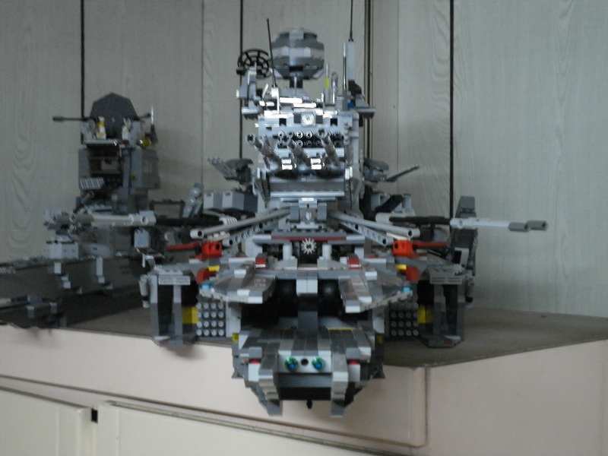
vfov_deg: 23.7
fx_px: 1089
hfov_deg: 31.2
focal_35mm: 62
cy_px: 228
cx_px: 304
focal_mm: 11.1
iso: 400
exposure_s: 1/8
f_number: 4.4
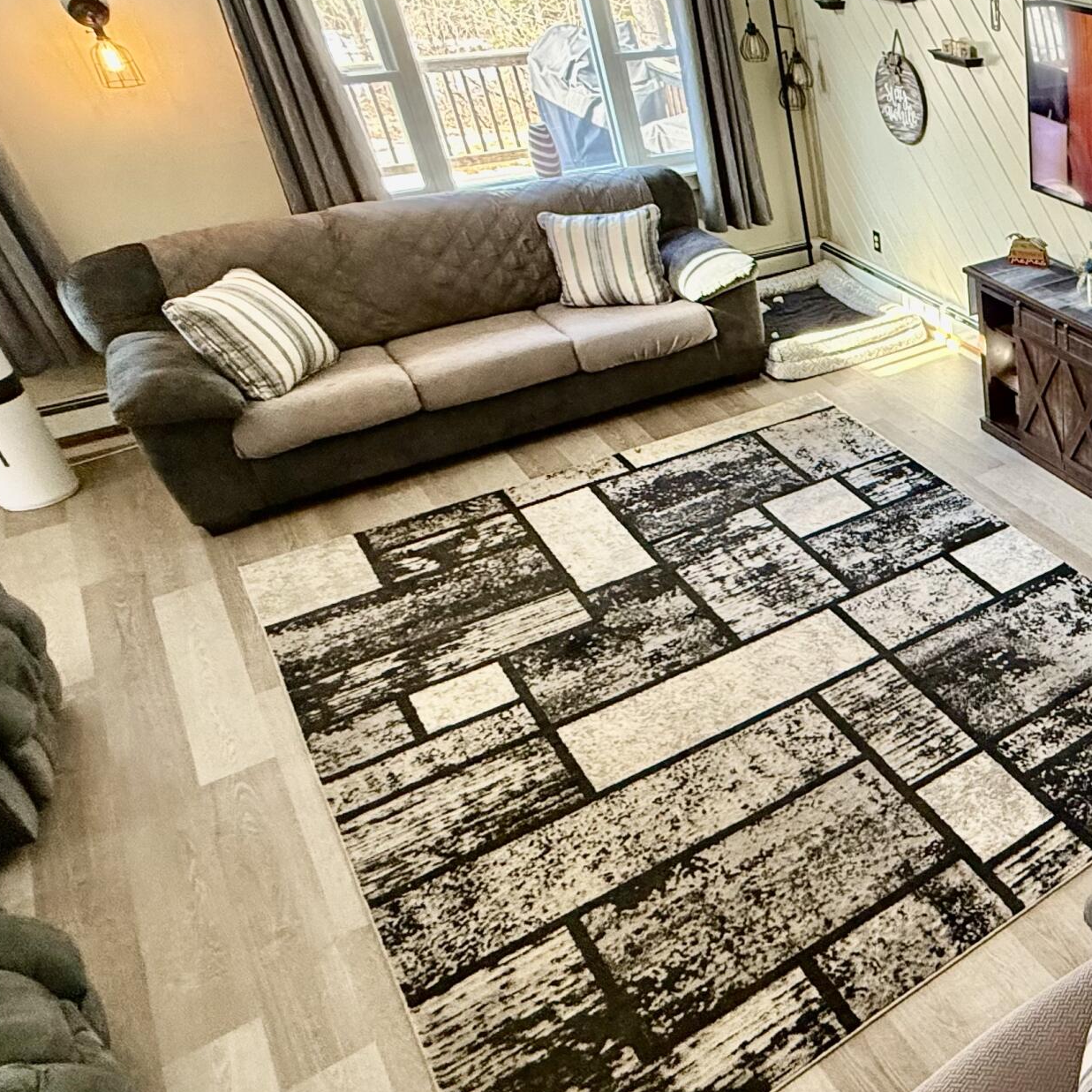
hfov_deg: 43.2
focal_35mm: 30
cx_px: 1177
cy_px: 486
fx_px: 1071
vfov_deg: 53.9
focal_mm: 2.22
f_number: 2.2
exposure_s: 1/60
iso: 400
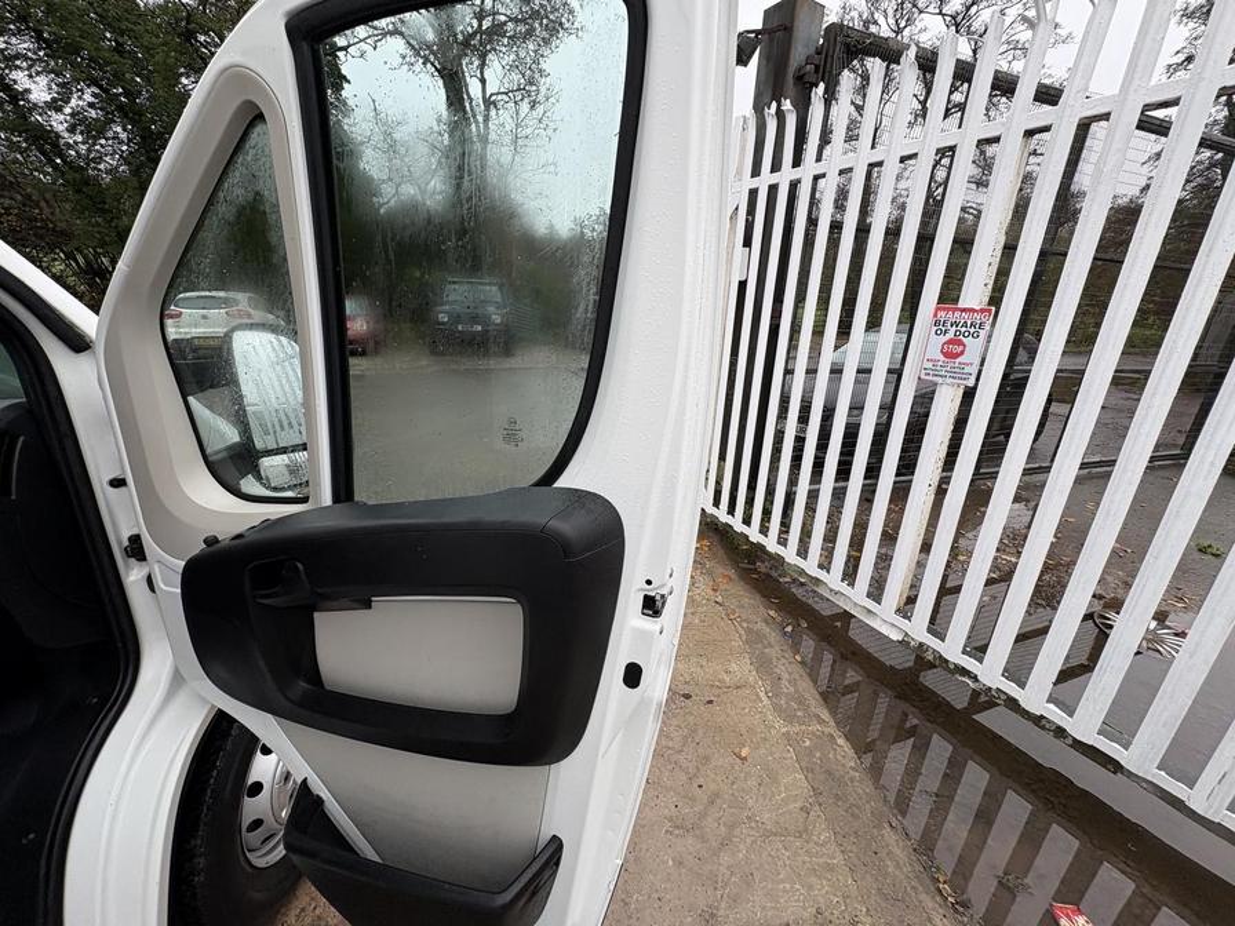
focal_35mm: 14
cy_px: 463
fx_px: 499
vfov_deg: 85.7
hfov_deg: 102.1
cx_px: 618
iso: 40
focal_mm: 2.22
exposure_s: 1/212
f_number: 2.2
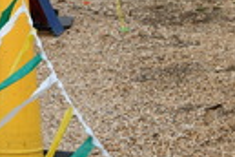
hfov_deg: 5.8
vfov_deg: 3.9
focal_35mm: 349
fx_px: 2278
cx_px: -133
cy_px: -141
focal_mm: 55
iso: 200
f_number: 6.3
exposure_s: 1/250
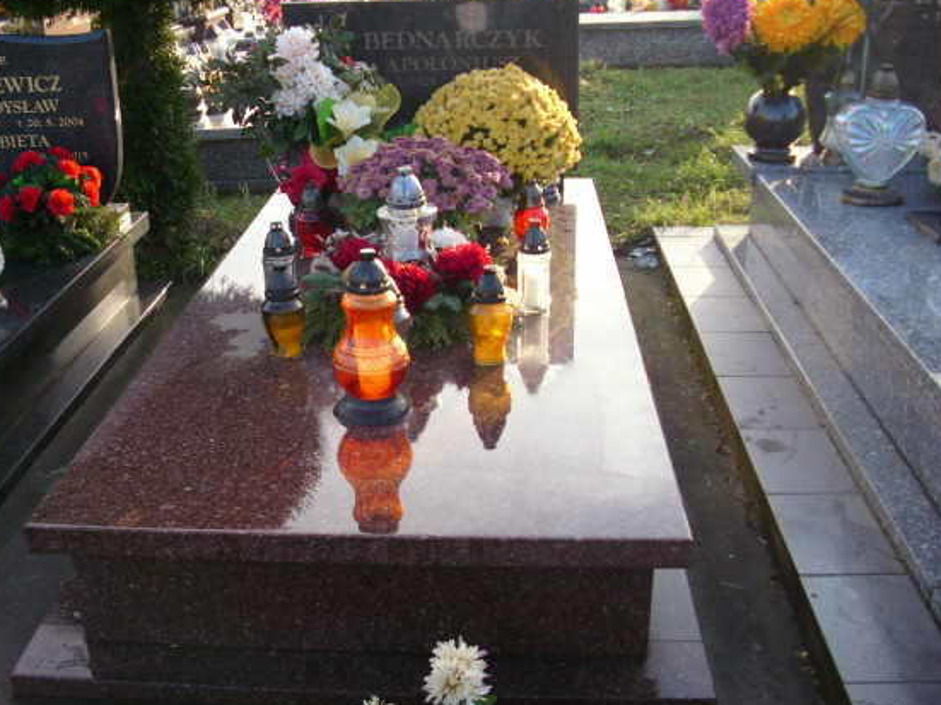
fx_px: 1169
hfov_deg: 43.8
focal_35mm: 43
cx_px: 415
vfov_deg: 33.6
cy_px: 329
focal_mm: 6.2
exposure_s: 1/176
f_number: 2.8
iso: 50
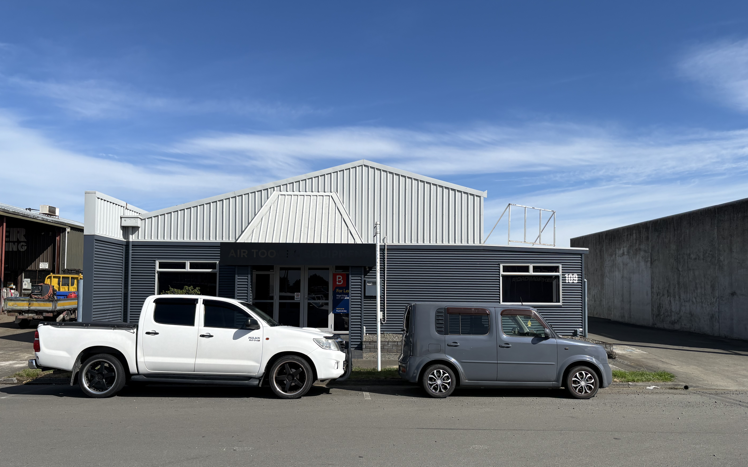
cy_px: 261
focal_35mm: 28
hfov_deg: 66.5
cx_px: 369
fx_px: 571
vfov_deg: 44.5
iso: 50
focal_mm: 5.96
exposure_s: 1/5348
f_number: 1.6
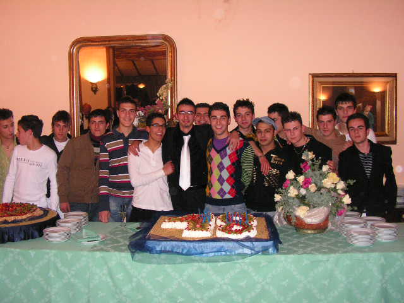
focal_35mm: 36
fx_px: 420
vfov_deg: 39.7
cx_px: 202
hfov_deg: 51.4
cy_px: 152
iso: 200
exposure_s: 1/40
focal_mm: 6
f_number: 3.2
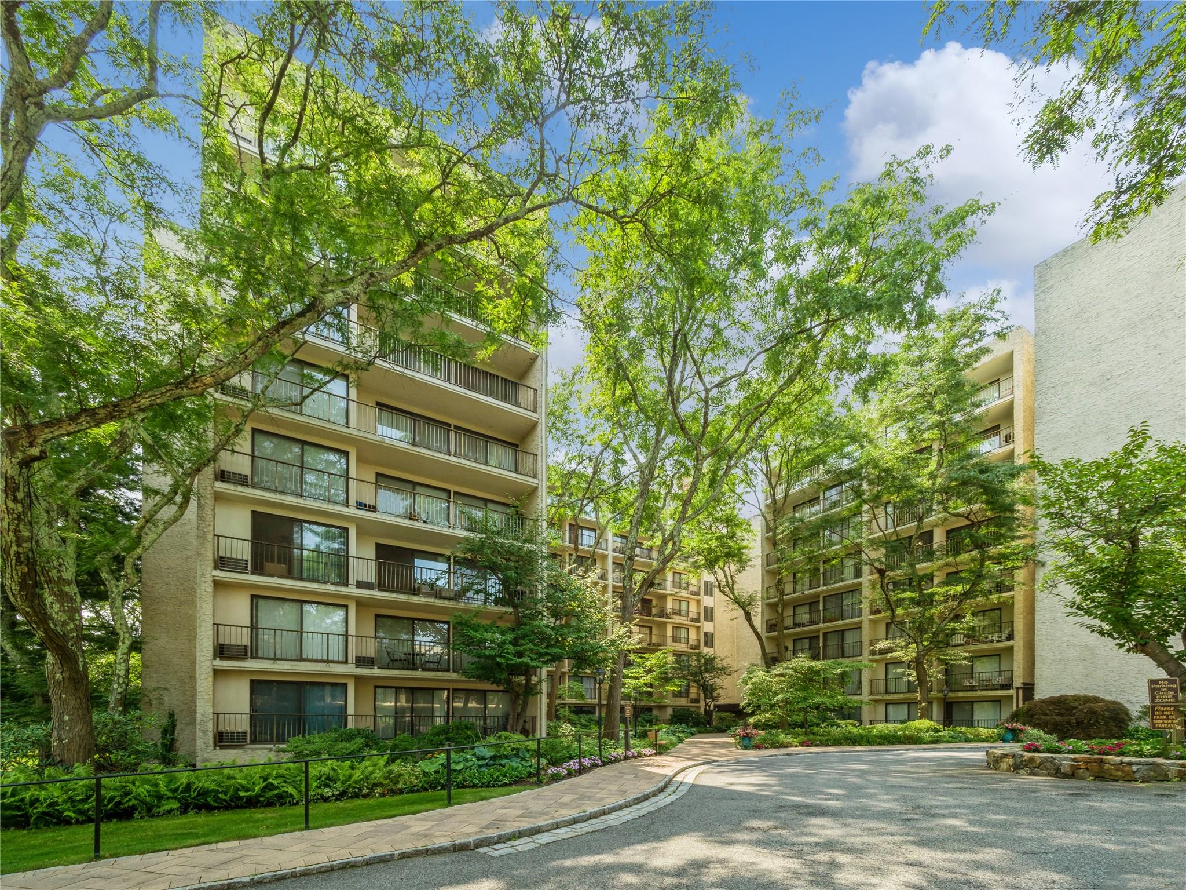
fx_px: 480
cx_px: 593
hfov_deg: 102.1
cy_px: 445
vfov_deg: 85.7
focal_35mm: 14
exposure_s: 1/80
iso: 200
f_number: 8
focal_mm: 7
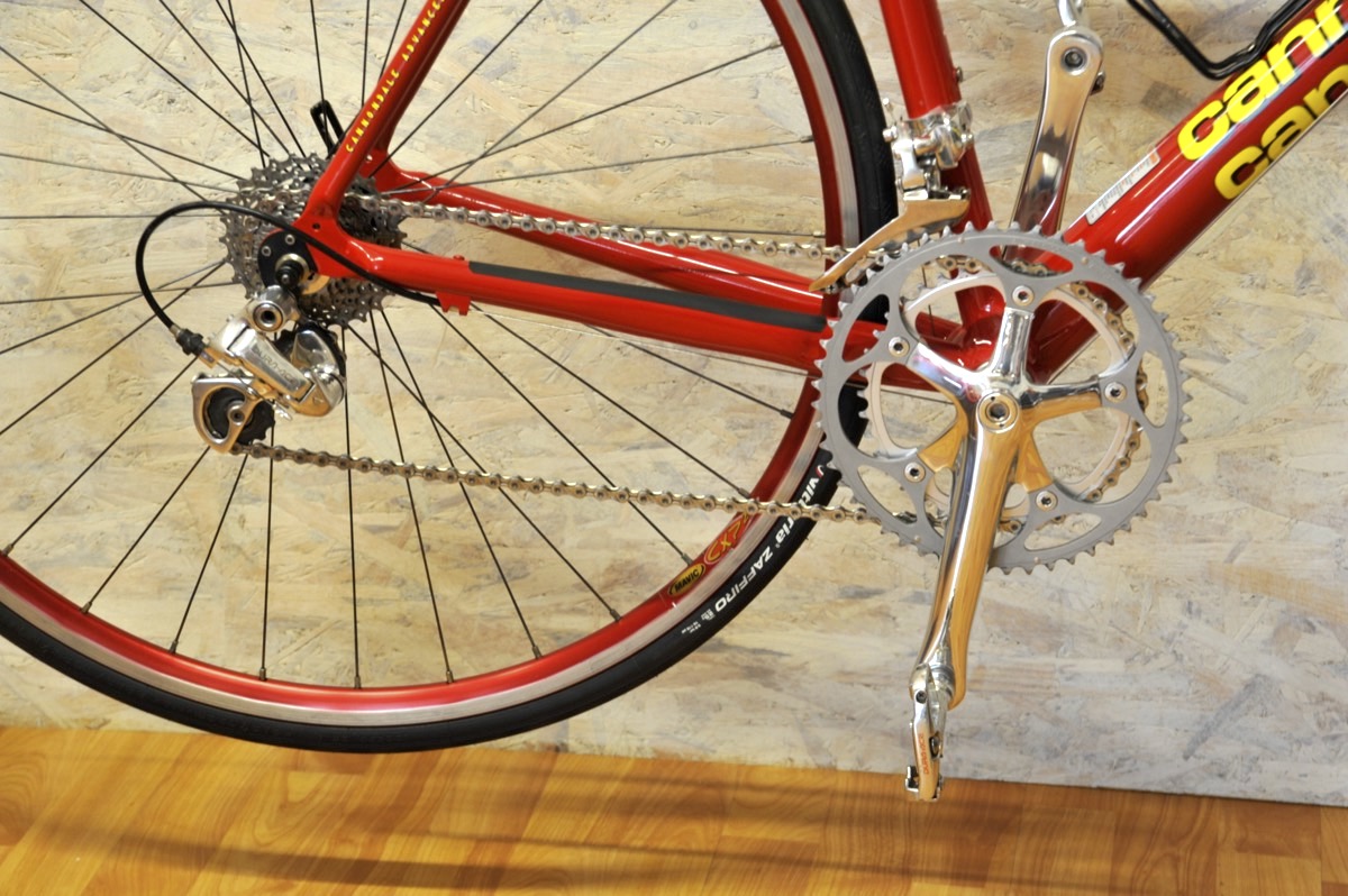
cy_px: 448
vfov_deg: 13.0
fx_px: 3928
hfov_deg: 19.5
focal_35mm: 105
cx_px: 674
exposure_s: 1/2.5
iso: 800
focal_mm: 105
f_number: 11
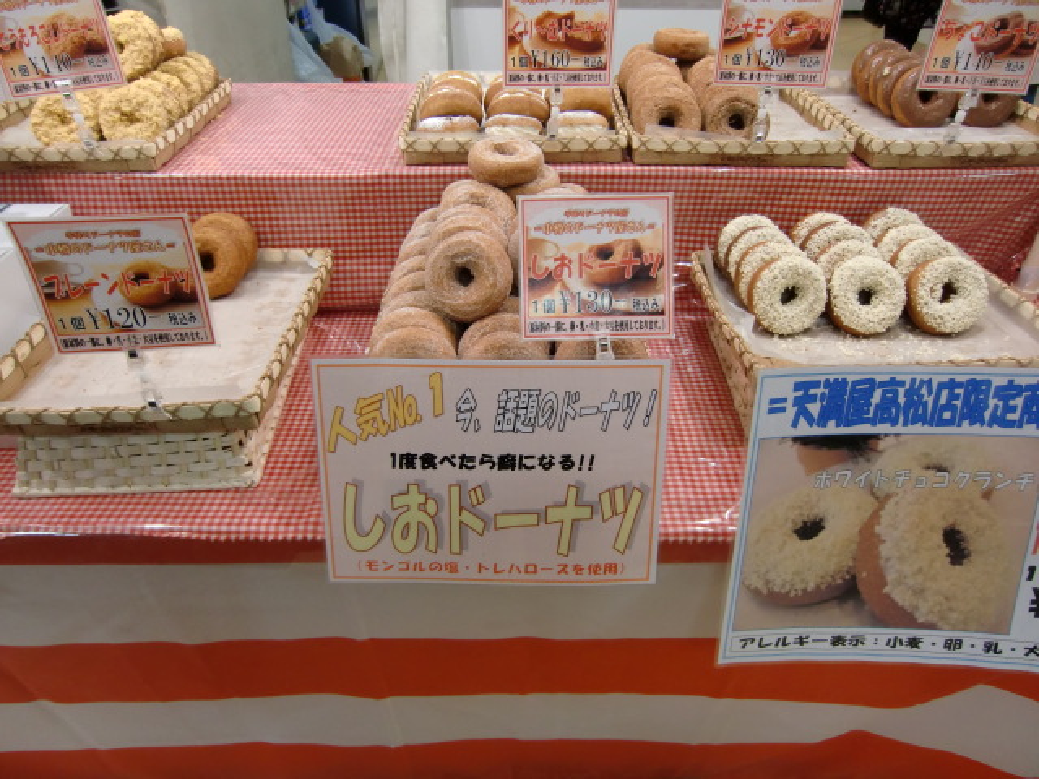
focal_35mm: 24
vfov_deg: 56.8
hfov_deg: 71.6
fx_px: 720
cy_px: 390
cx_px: 520
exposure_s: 1/60
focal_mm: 4.3
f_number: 3.2
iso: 125
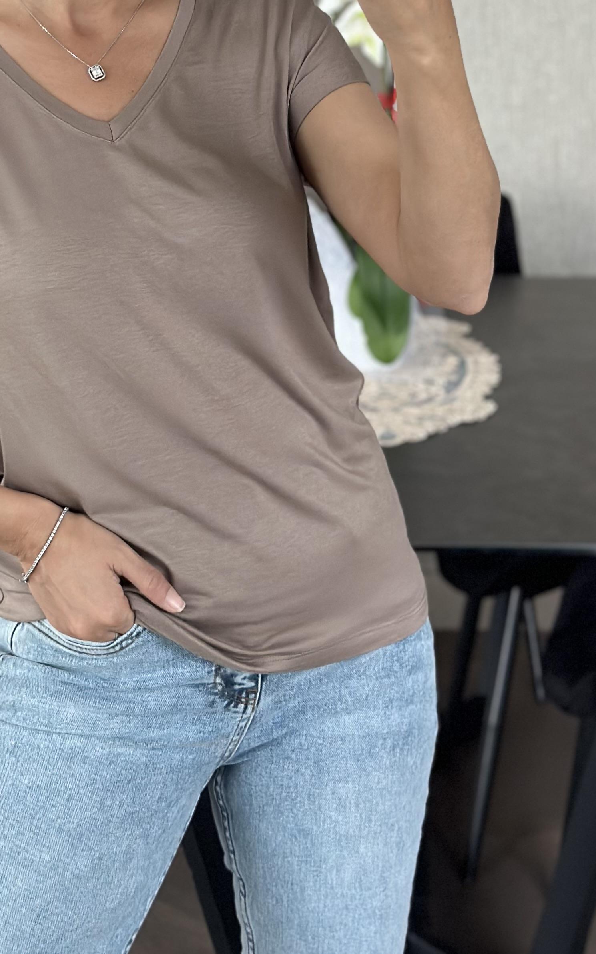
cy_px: 160
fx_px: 2235
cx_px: 132
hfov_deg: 15.1
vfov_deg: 23.6
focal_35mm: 86
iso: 400
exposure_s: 1/43
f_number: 1.78
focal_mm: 6.86
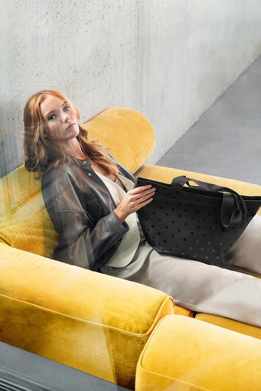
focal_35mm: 45
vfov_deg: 43.6
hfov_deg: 29.9
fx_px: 489
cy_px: 196
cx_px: 130
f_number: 5
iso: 1600
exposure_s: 1/200
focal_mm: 45
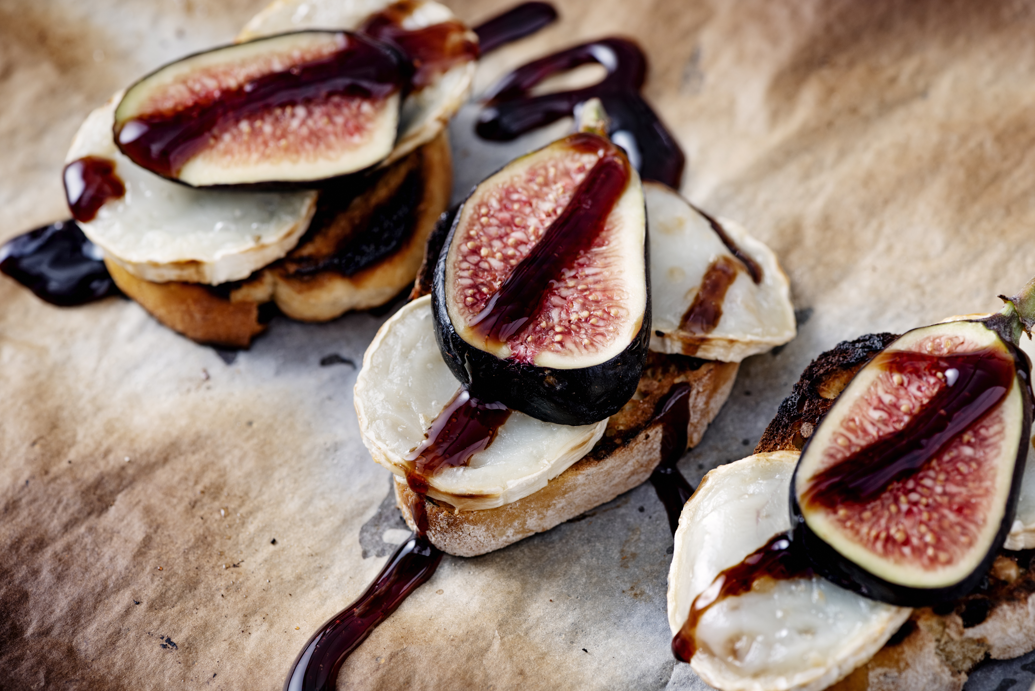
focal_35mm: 105
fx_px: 3020
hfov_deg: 19.4
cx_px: 518
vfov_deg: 13.1
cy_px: 346
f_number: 8
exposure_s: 1/160
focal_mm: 105
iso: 100
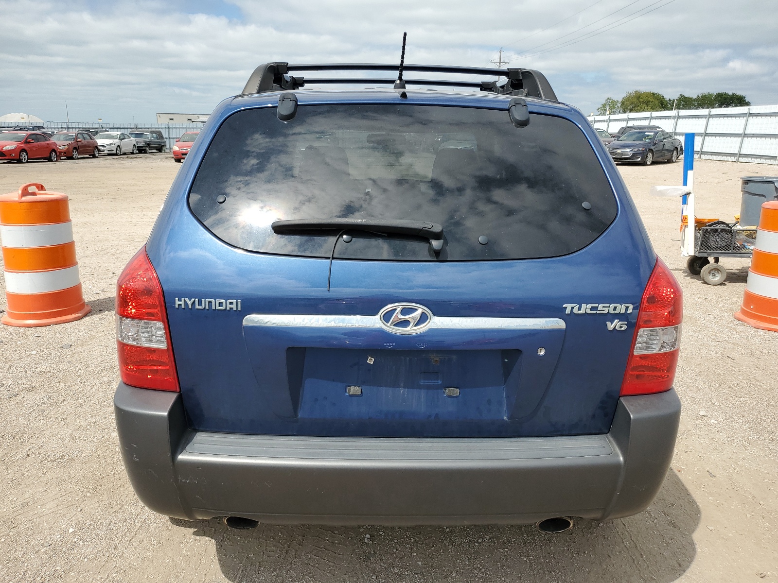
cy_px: 292
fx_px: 584
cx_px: 389
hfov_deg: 67.3
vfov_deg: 53.1
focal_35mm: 26
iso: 50
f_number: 1.5
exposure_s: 1/3333
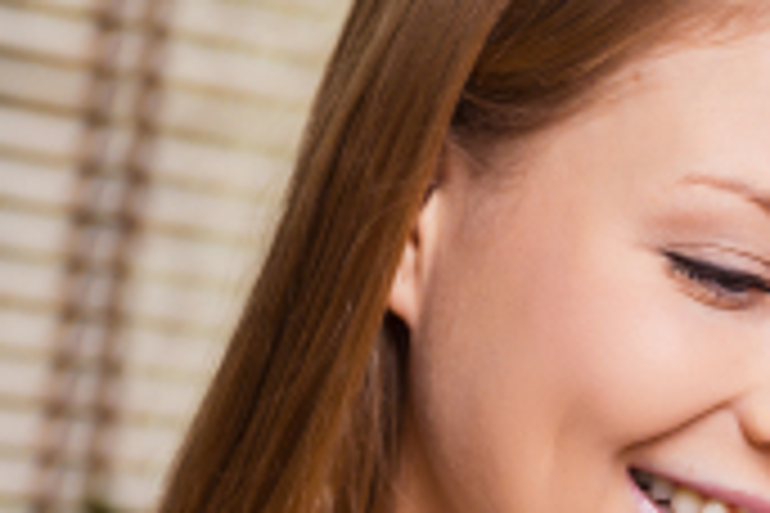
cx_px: 1529
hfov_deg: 6.5
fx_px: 6587
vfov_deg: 4.4
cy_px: 1114
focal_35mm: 308
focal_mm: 62
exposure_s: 1/100
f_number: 4
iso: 320
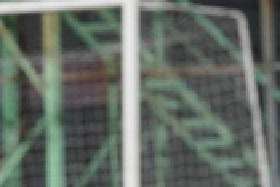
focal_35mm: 764
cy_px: 205
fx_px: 5947
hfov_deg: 2.7
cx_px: -190
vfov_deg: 1.8
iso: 640
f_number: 8
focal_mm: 200
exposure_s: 1/8
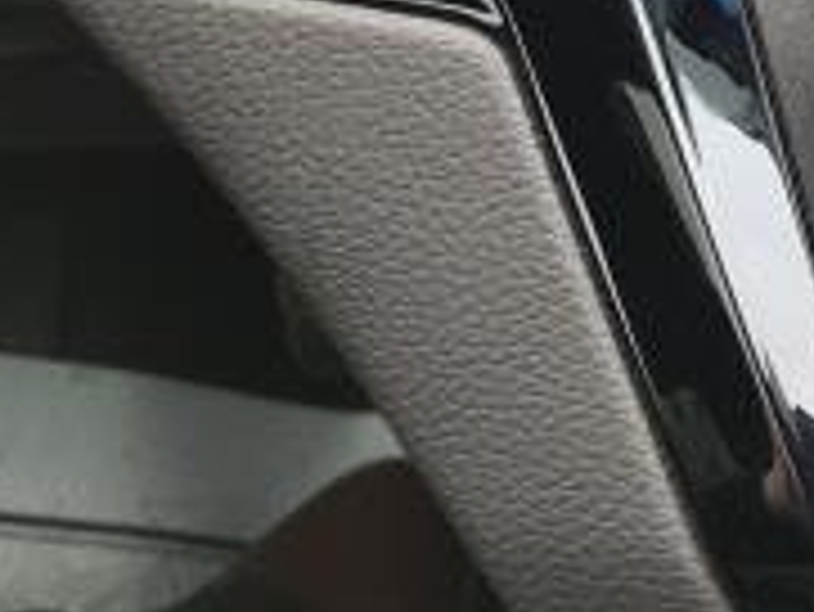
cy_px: -171
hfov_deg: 17.6
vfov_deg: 15.4
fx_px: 2165
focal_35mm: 92
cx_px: 1417
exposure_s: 1/40.1
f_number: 1.8
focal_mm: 5.4
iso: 400
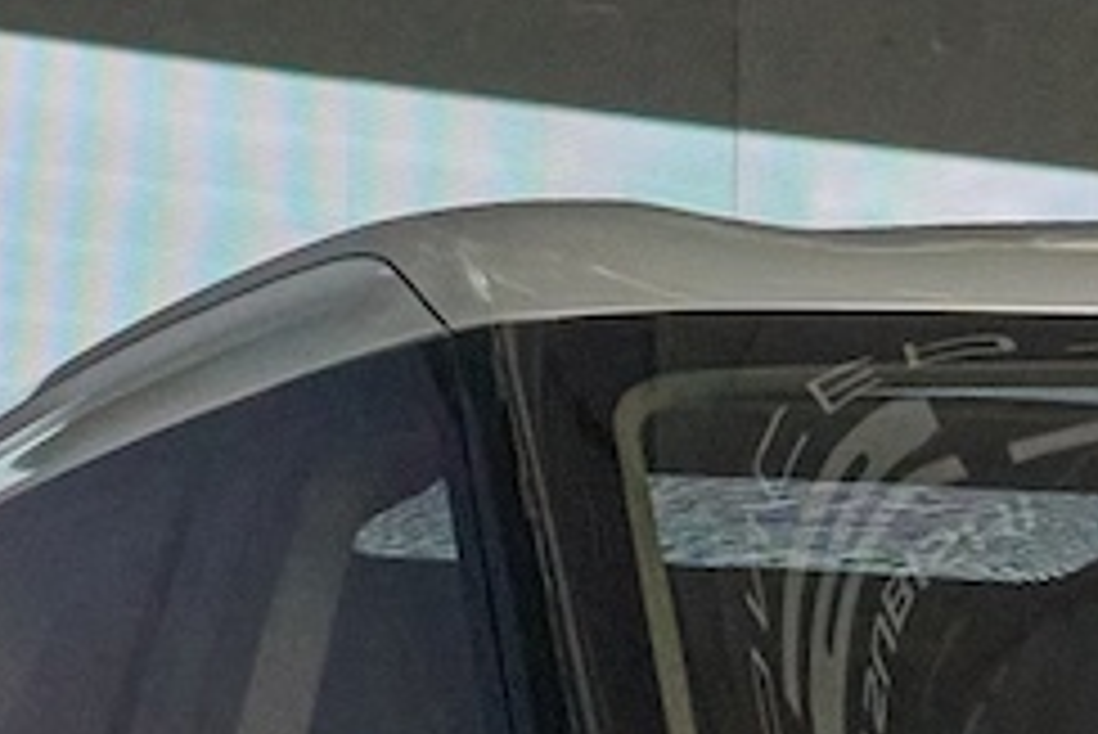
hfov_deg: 4.6
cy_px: 1648
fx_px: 13672
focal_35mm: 448
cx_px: 1840
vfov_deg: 3.0
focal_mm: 38
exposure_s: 1/160
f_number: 5
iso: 800
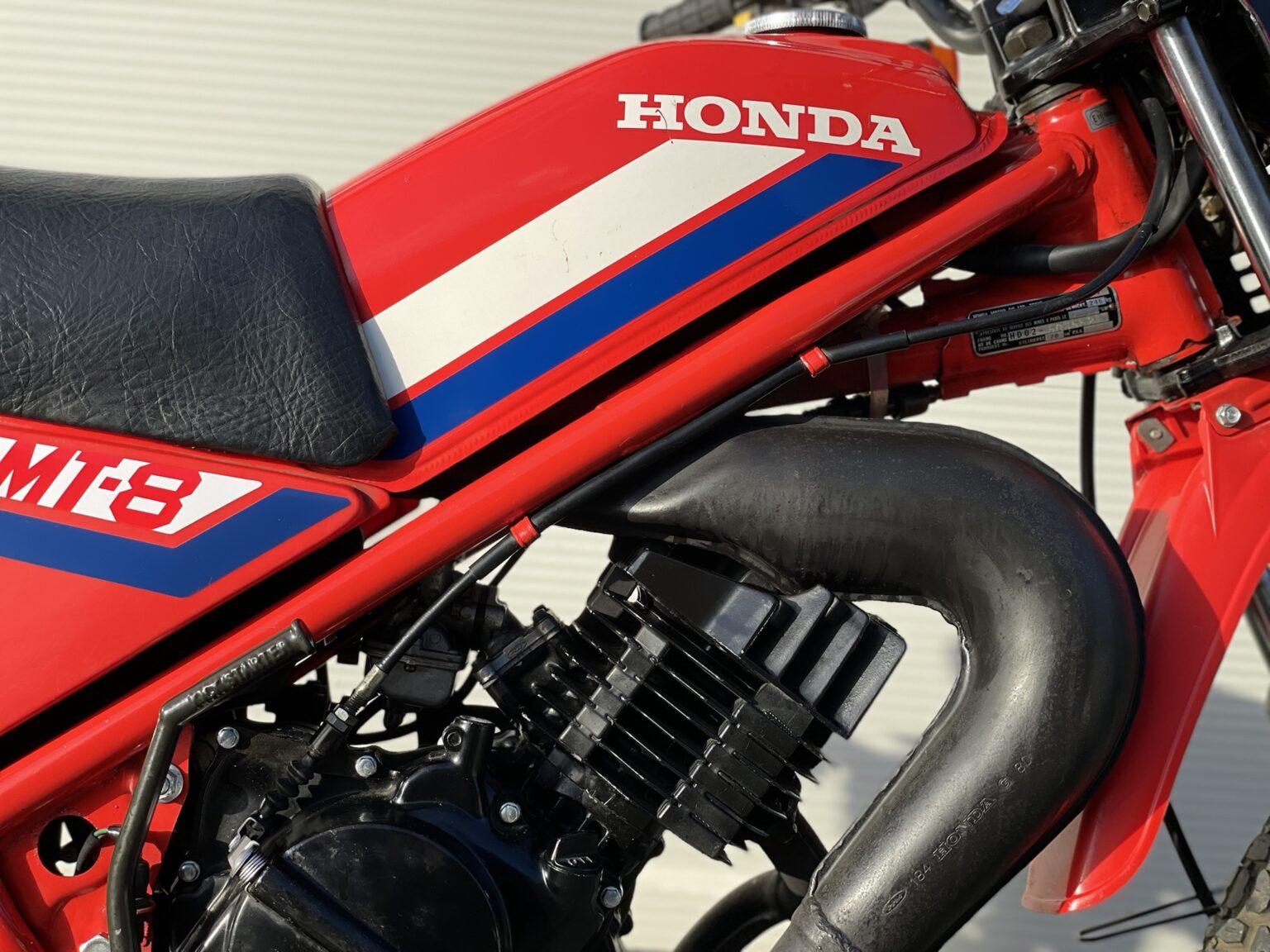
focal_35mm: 52
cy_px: 476
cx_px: 635
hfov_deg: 36.8
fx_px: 1908
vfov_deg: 28.0
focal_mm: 6
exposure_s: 1/978
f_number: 2
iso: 32
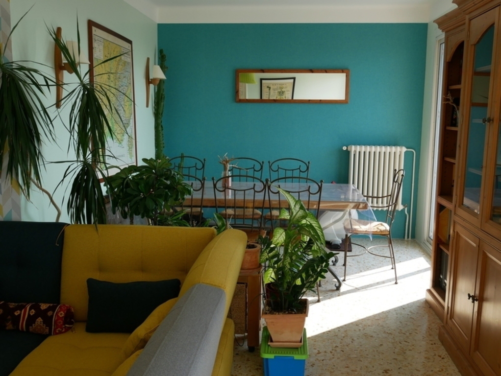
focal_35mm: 36
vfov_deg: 39.7
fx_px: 521
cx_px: 250
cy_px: 188
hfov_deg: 51.3
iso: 200
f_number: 5
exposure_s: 1/160
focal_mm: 18
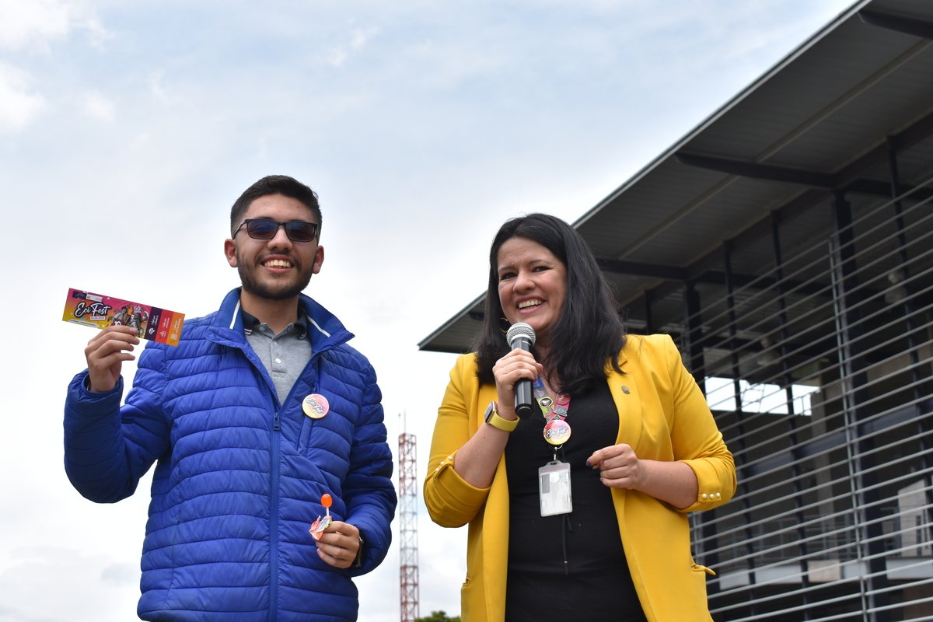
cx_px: 466
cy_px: 311
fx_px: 1555
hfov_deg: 33.4
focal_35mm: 60
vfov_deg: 22.6
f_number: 8
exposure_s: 1/500
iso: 220
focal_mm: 40
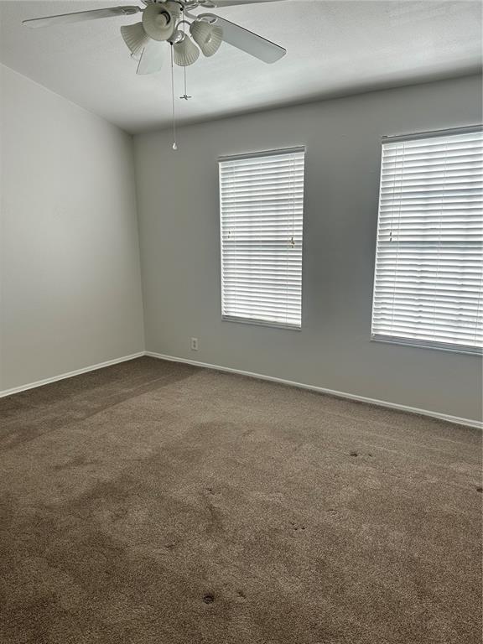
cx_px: 242
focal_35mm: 24
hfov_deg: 56.8
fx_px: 446
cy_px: 322
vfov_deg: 71.6
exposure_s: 1/431
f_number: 1.78
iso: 80
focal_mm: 6.86
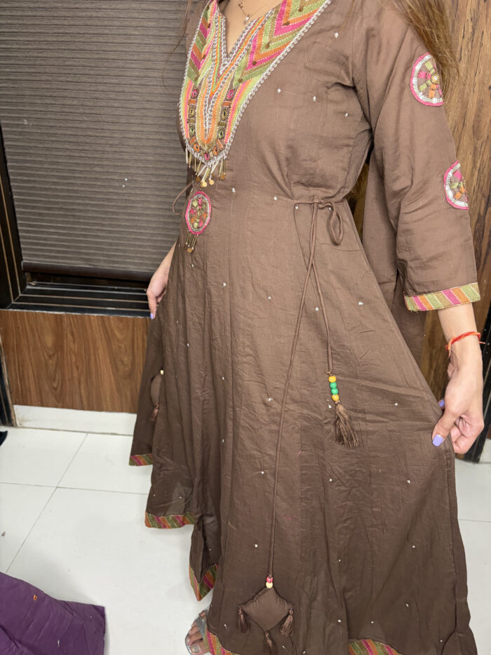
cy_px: 328
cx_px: 246
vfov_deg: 67.3
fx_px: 492
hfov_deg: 53.1
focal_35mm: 26
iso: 250
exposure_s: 1/50
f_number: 1.6
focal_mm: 5.96
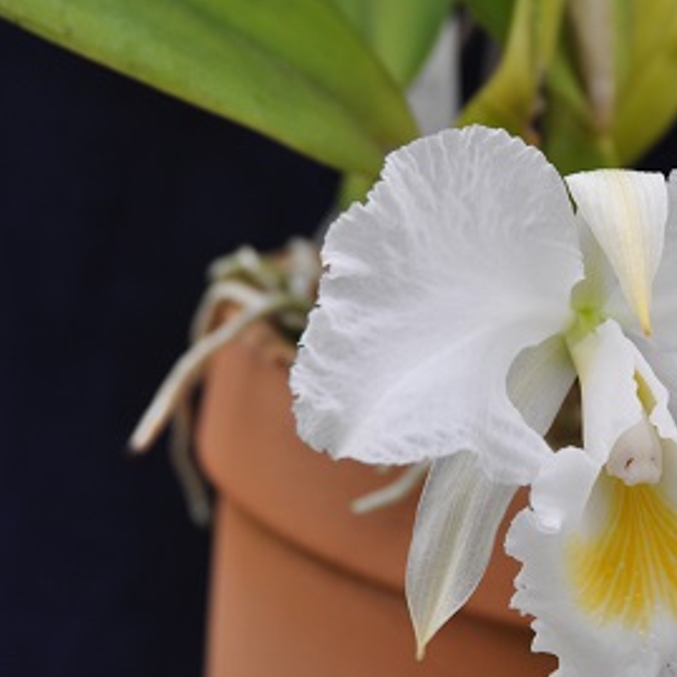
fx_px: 6284
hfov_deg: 6.1
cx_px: 710
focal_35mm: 284
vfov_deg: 6.2
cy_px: 388
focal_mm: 100
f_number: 8
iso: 200
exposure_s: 1/50
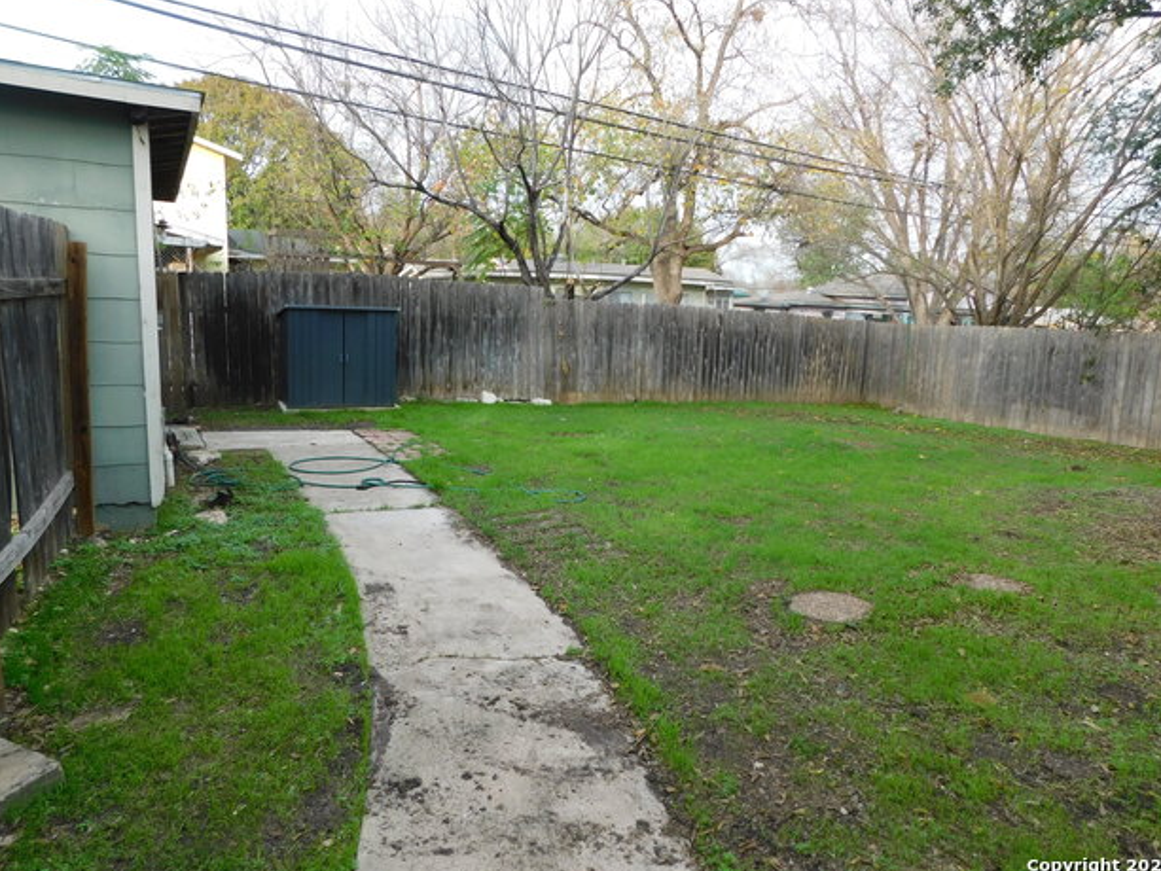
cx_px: 572
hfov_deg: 71.6
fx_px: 805
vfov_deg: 56.8
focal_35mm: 24
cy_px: 445
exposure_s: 1/250
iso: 125
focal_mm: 4
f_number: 3
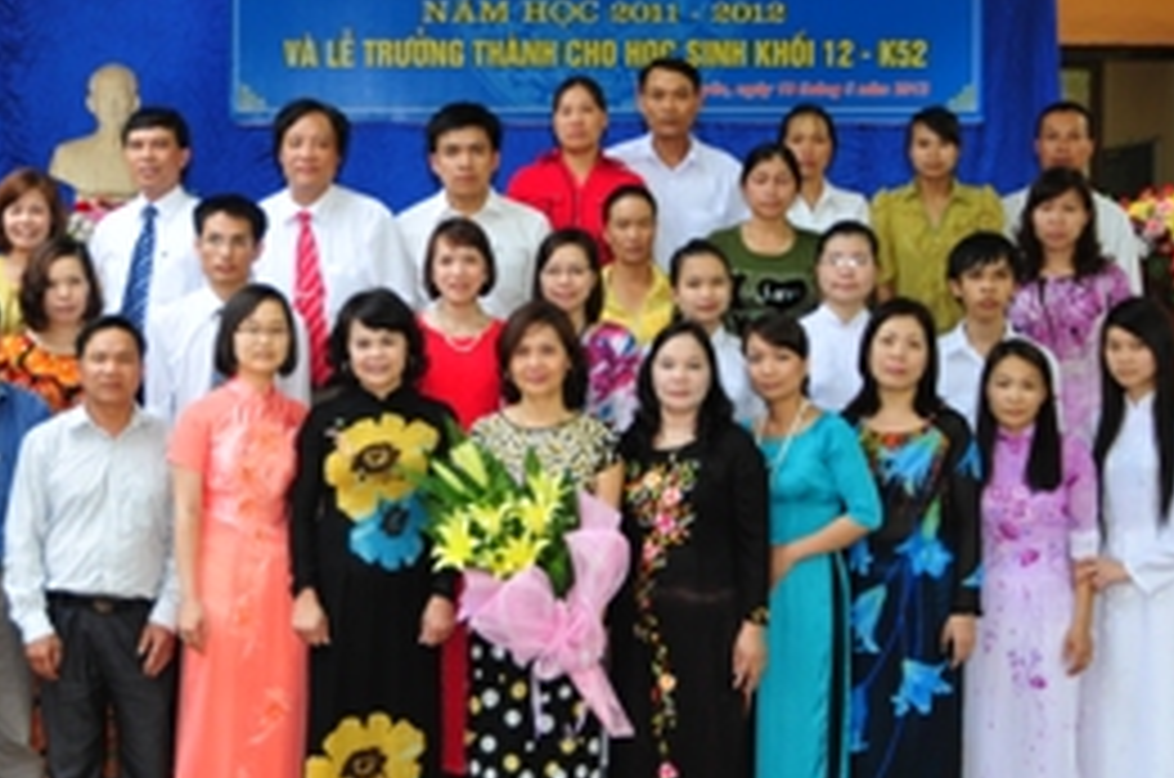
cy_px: 360
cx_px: 286
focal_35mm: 62
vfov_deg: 21.8
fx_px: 2018
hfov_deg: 31.8
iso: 200
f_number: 3.5
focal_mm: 24
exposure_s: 1/100
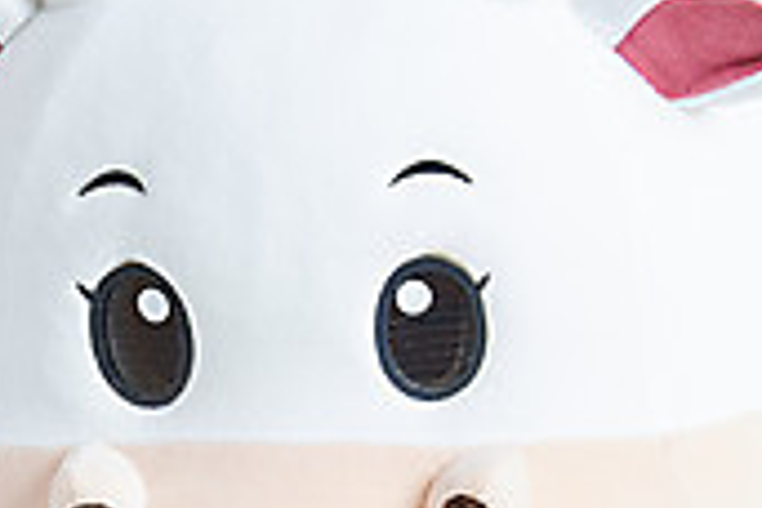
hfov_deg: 3.5
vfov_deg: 2.3
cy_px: 481
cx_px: -185
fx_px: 12572
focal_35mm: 594
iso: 100
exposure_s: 1/125
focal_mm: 170
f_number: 14
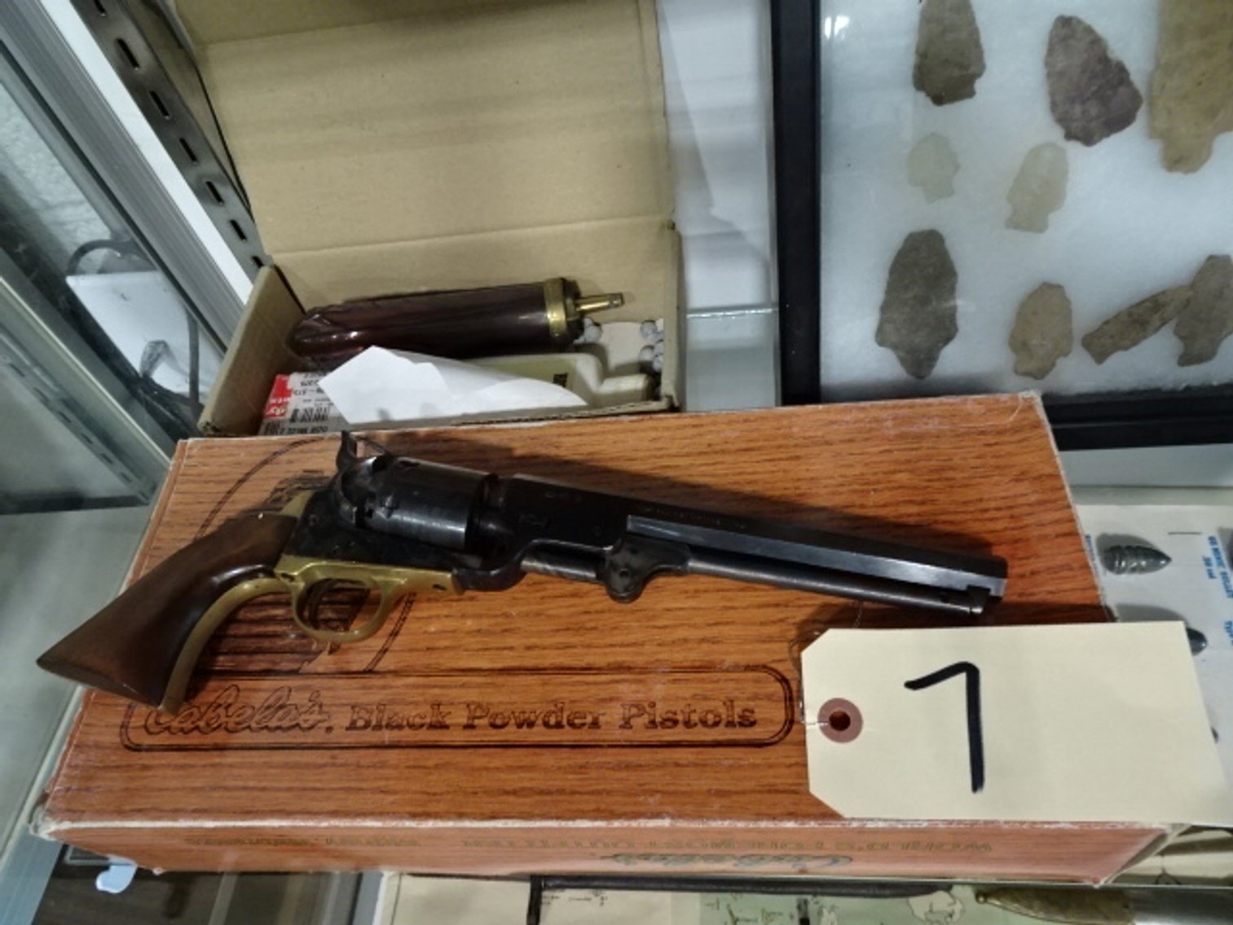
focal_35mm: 24
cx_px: 616
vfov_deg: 56.8
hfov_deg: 71.6
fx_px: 855
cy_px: 462
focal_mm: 4.1
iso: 500
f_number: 3.5
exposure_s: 1/30
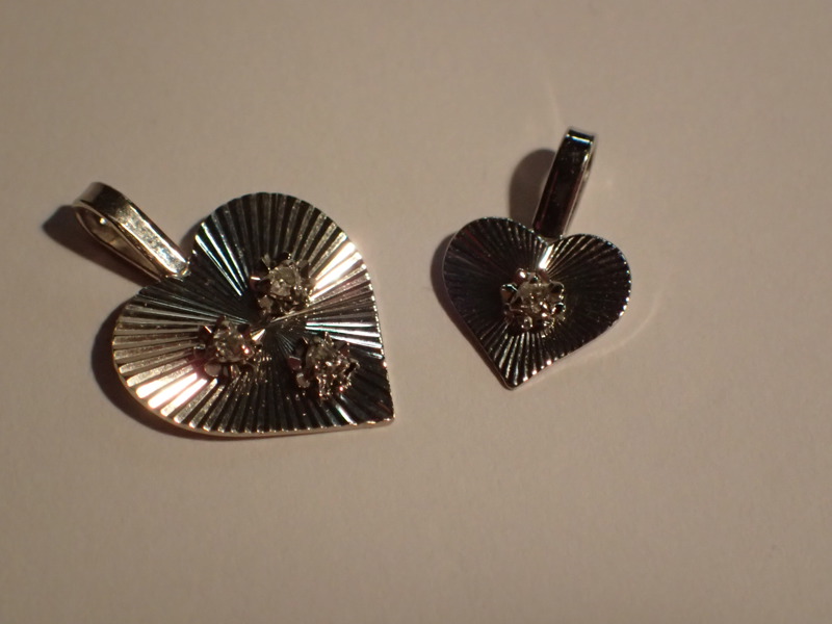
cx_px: 416
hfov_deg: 19.6
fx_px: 2404
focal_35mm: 100
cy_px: 312
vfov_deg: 14.8
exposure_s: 1/200
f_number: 4.9
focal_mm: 18
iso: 800
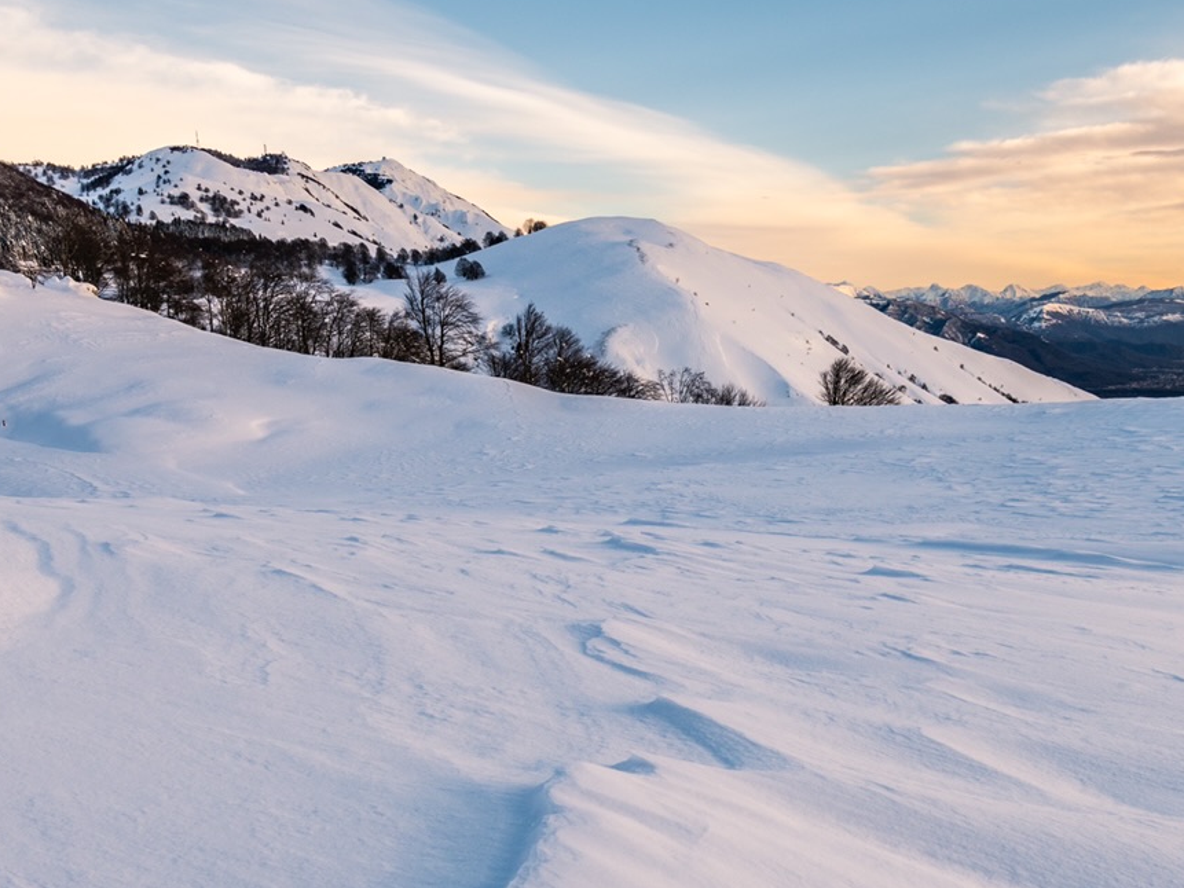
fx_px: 1232
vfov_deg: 39.1
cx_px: 755
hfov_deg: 50.7
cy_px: 606
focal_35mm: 36
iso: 100
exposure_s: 1/100
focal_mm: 14
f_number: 11
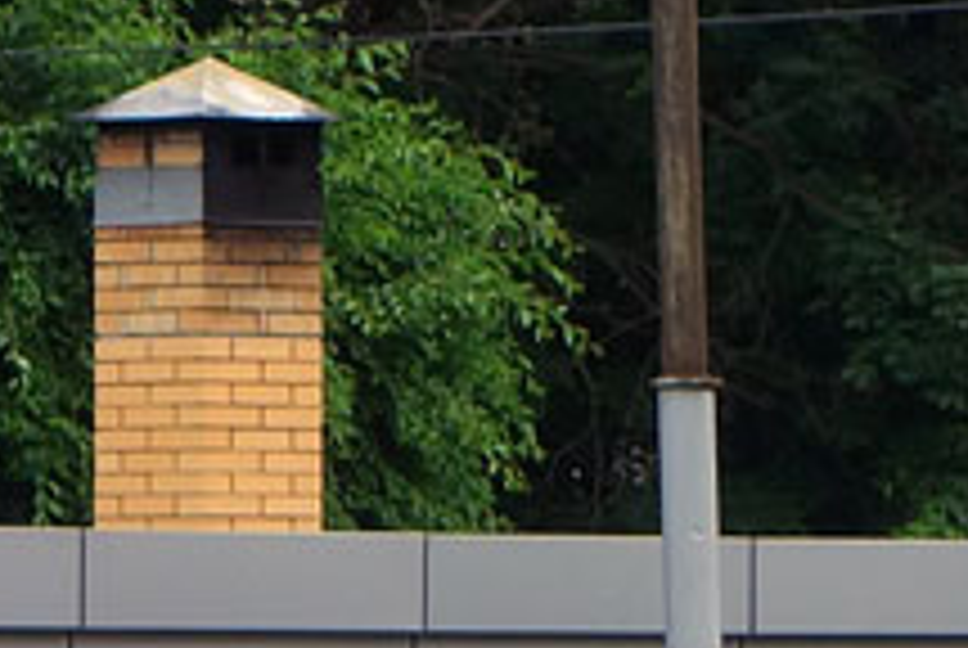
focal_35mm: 496
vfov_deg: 2.8
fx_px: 13355
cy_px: 482
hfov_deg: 4.1
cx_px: 1886
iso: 125
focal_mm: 33.2
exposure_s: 1/160
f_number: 5.6
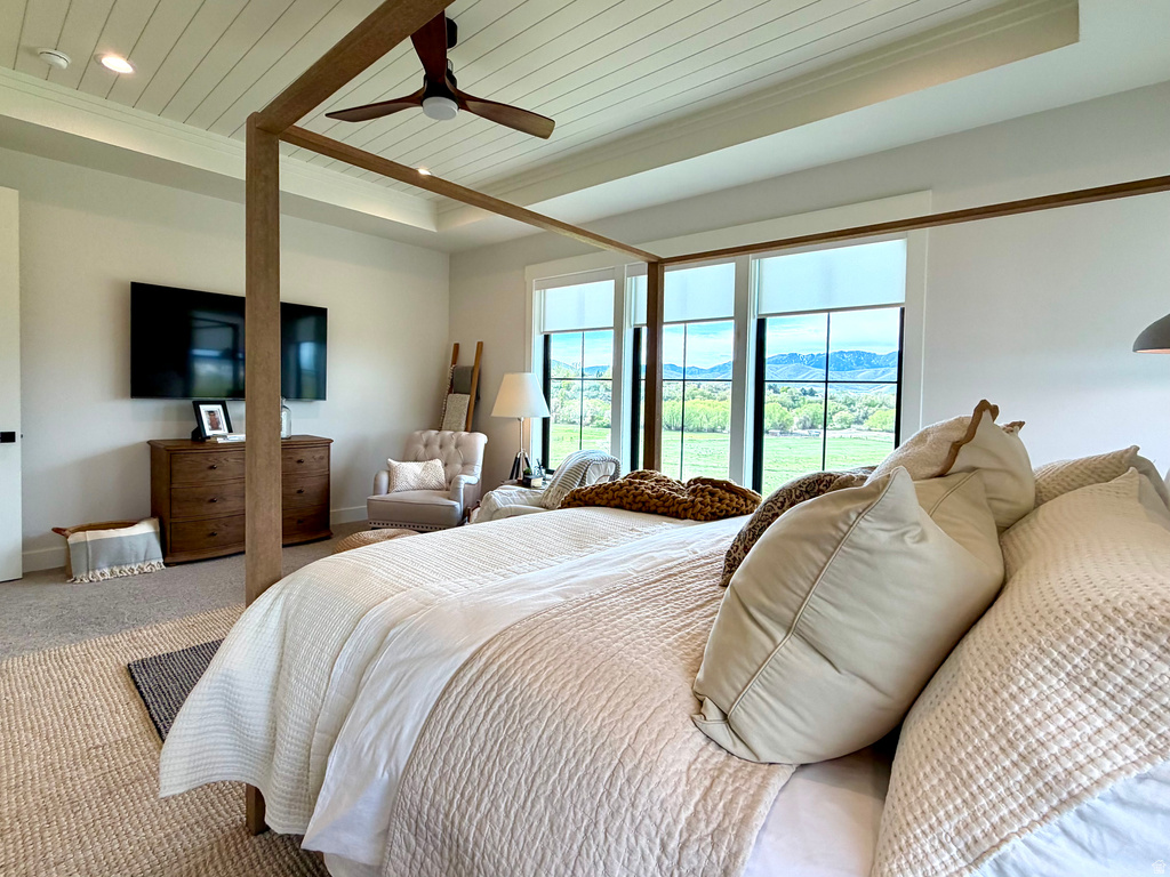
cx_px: 585
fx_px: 473
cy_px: 438
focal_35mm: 14
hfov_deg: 102.1
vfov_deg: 85.7
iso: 64
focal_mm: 2.22
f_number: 2.2
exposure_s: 1/138
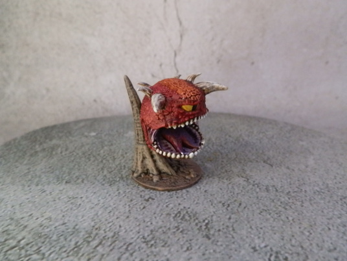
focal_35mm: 28
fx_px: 281
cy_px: 130
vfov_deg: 49.7
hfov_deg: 63.4
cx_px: 174
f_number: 3.1
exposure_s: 1/125
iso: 400
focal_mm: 5
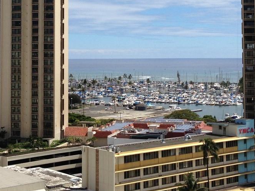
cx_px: 123
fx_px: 589
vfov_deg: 18.2
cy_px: 25
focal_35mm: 80
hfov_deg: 24.4
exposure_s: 1/2463
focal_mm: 4.13
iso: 50
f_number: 2.4
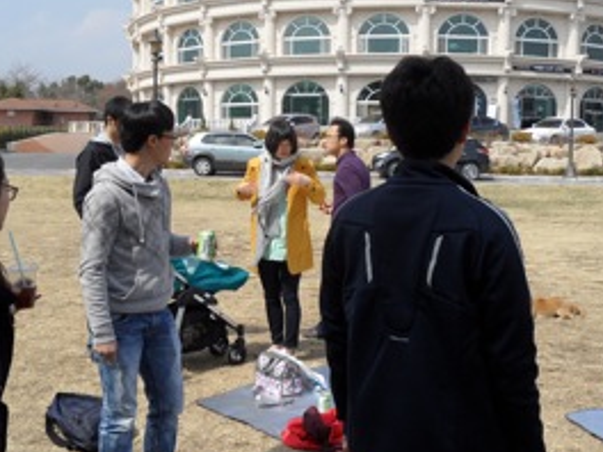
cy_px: 205
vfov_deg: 32.2
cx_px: 292
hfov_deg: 42.1
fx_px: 784
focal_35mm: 45
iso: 80
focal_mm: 4.9
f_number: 3.5
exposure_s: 1/1000
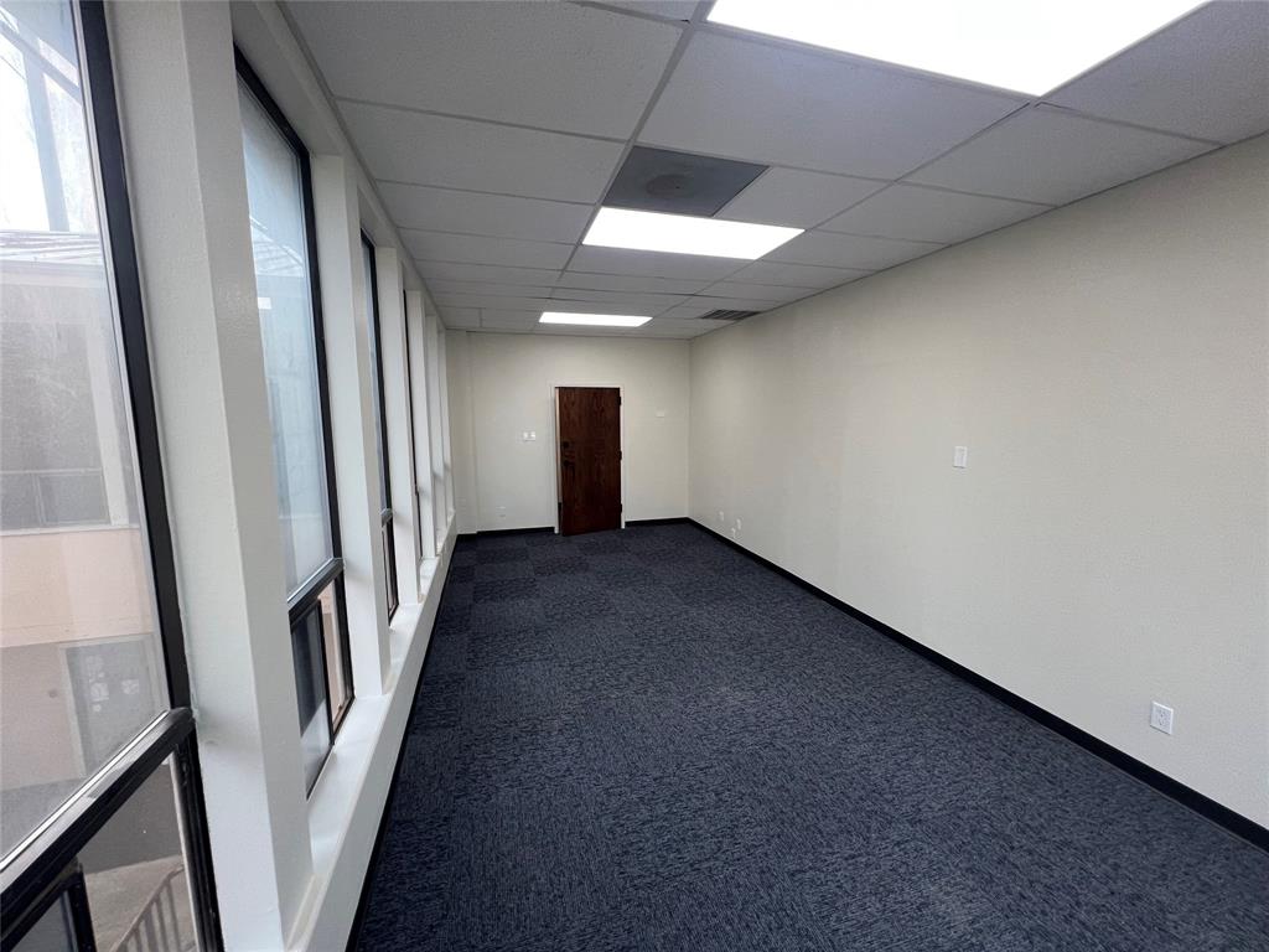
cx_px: 634
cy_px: 476
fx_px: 477
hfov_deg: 106.2
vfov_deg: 89.9
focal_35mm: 13
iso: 100
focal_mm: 1.57
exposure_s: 1/120
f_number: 1.8
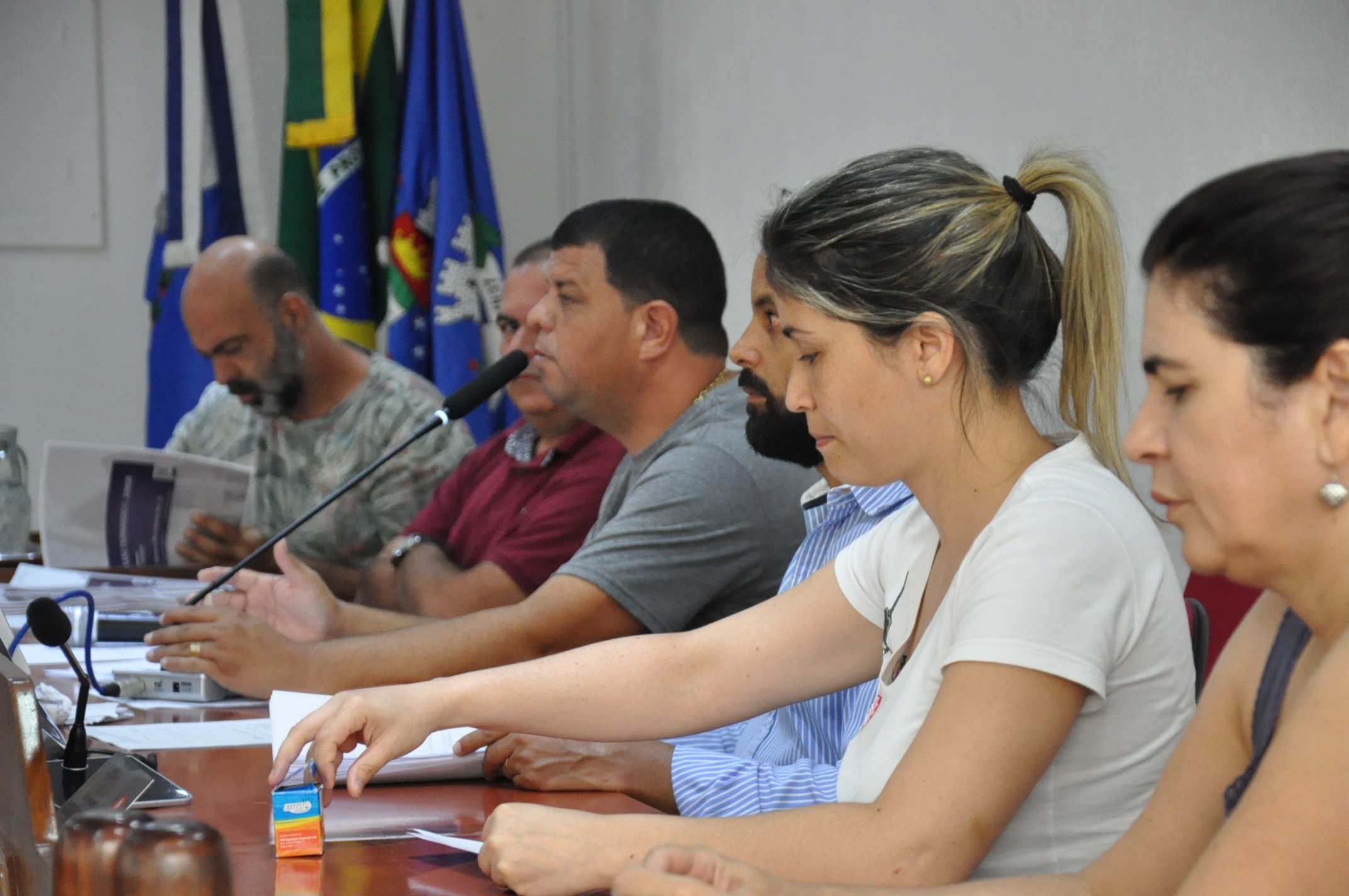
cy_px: 448
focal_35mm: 128
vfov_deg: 10.7
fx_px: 4772
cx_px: 674
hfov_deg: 16.1
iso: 3200
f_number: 6.3
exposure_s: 1/160
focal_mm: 85
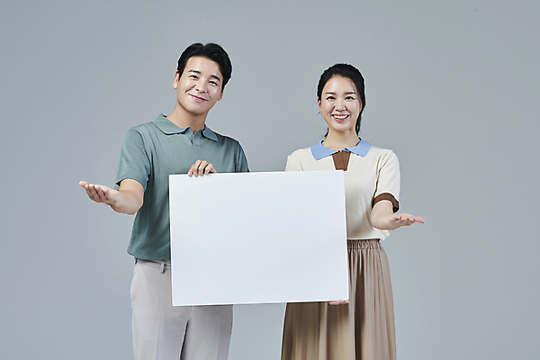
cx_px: 270
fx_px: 1275
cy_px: 180
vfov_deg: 16.1
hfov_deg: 23.9
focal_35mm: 85
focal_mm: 85
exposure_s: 1/125
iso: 100
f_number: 14
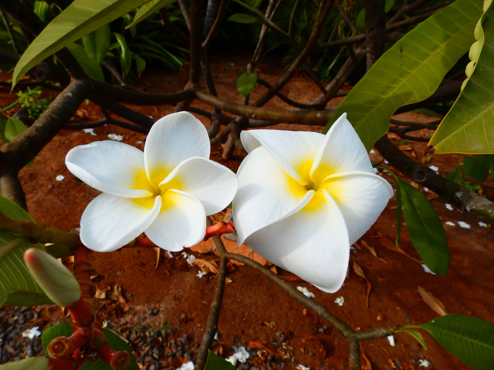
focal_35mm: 22
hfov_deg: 76.4
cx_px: 247
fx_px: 314
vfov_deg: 61.1
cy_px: 185
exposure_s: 1/320
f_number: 4.5
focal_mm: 4
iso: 80
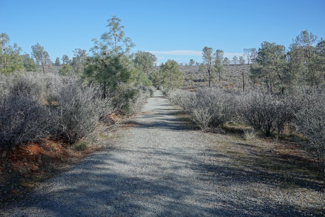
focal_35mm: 36
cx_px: 162
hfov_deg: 53.1
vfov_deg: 36.8
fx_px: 325
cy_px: 108
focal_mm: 24
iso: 100
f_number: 9
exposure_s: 1/160
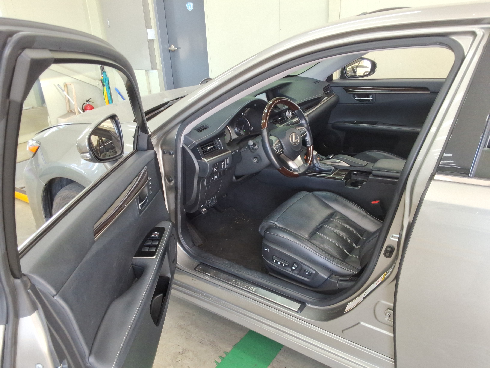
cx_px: 245
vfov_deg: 49.7
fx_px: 396
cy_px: 184
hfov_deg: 63.4
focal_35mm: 28
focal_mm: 2.91
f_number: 1.9
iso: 43
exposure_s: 1/60
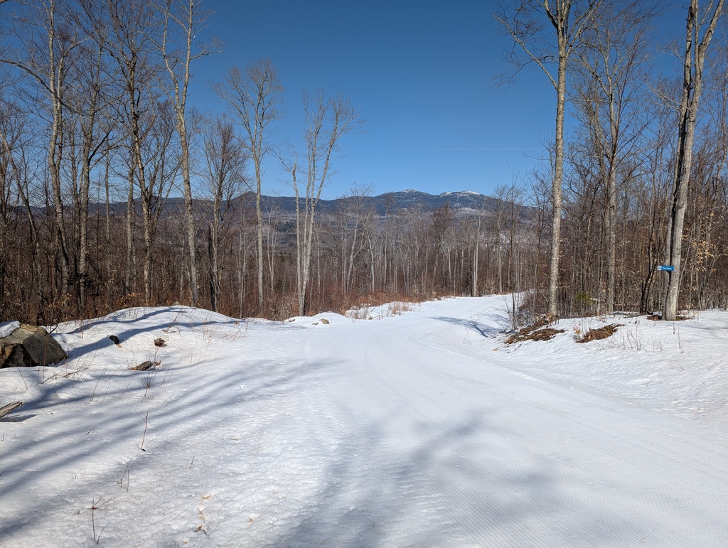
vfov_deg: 56.9
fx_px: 505
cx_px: 364
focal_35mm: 24
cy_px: 274
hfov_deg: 71.5
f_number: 1.68
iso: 24
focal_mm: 6.9
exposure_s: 1/2088
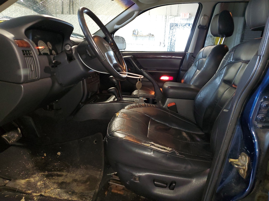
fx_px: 202
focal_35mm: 26
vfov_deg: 53.1
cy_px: 100
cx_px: 134
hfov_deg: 67.3
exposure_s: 1/24
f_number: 1.5
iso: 293
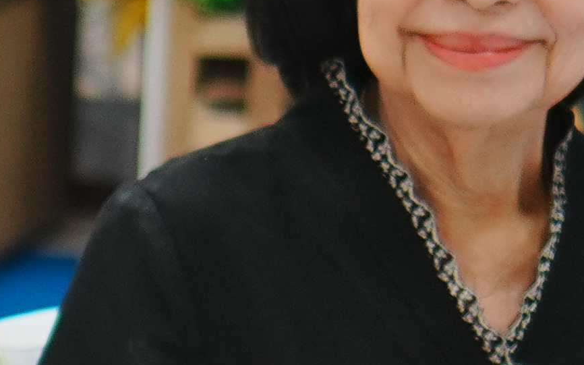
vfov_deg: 3.4
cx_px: -616
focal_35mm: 383
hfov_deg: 5.4
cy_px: 347
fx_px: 6089
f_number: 2
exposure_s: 1/125
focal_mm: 35
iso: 250
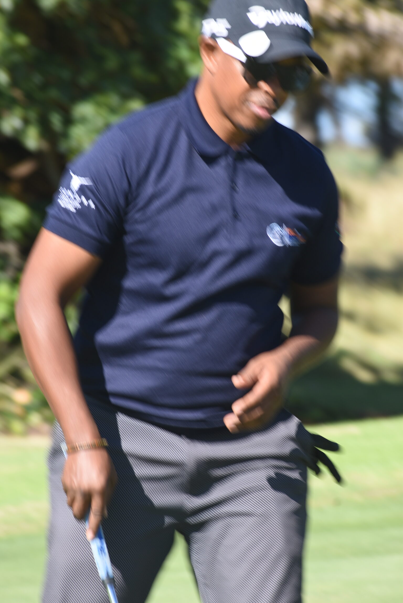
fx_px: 5531
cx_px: 202
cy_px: 302
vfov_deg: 6.2
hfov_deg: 4.2
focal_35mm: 330
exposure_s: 1/100
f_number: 9
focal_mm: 220
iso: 100
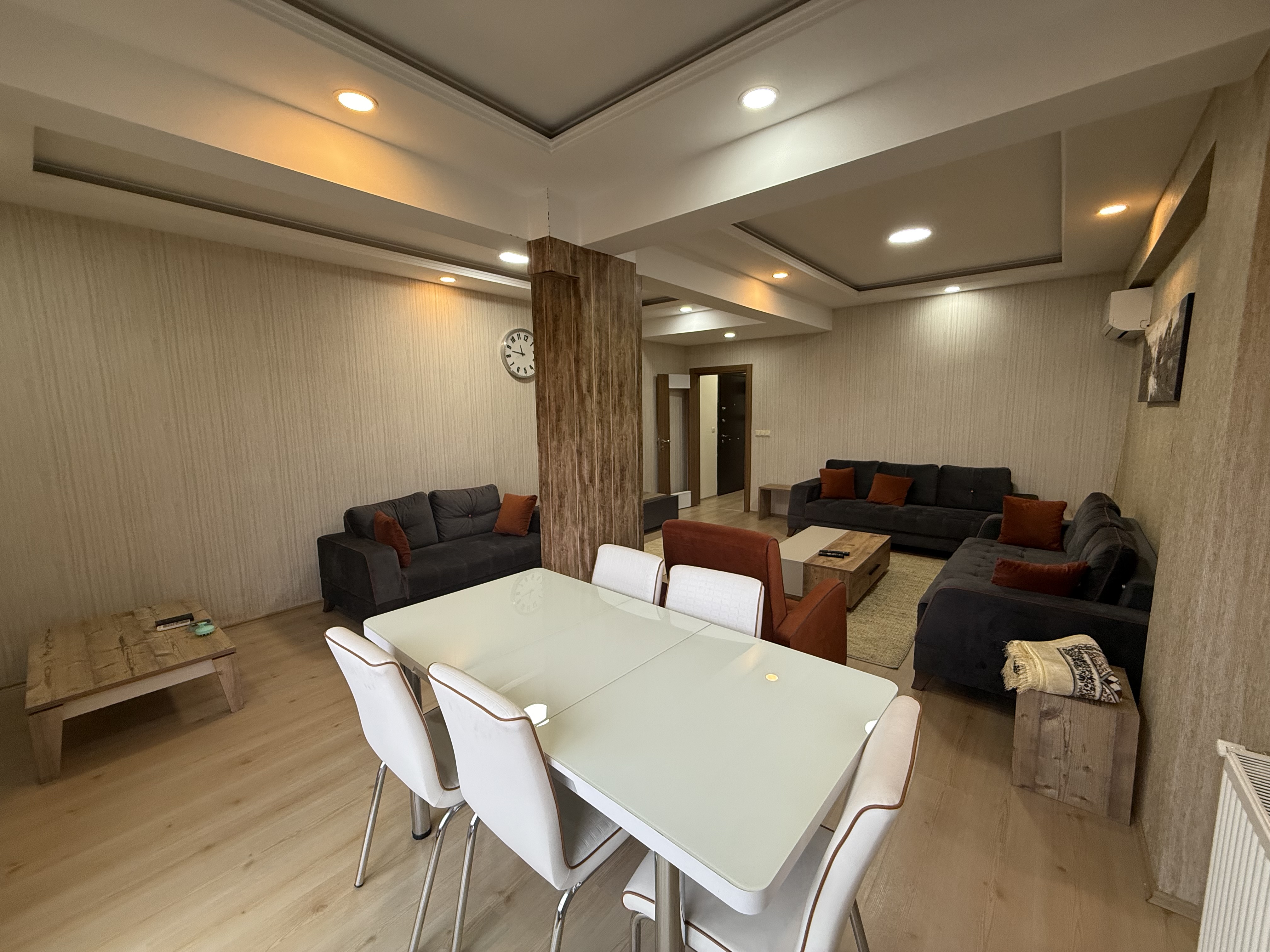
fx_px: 514
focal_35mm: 14
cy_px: 476
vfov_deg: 85.7
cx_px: 635
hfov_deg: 102.1
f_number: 2.2
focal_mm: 2.22
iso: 250
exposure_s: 1/99
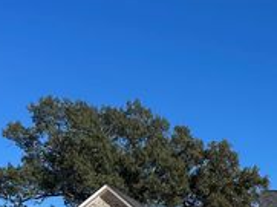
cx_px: 288
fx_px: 575
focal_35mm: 72
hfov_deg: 25.5
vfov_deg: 19.1
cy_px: 254
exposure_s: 1/5319
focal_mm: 5.7
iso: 50
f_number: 1.5
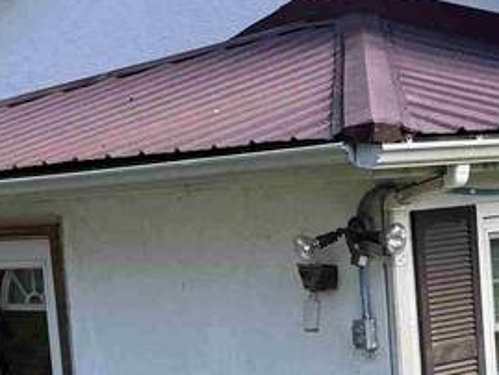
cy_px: 316
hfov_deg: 16.9
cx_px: 479
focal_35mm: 114
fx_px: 1644
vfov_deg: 12.9
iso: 80
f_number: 1.78
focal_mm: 6.76
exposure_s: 1/788
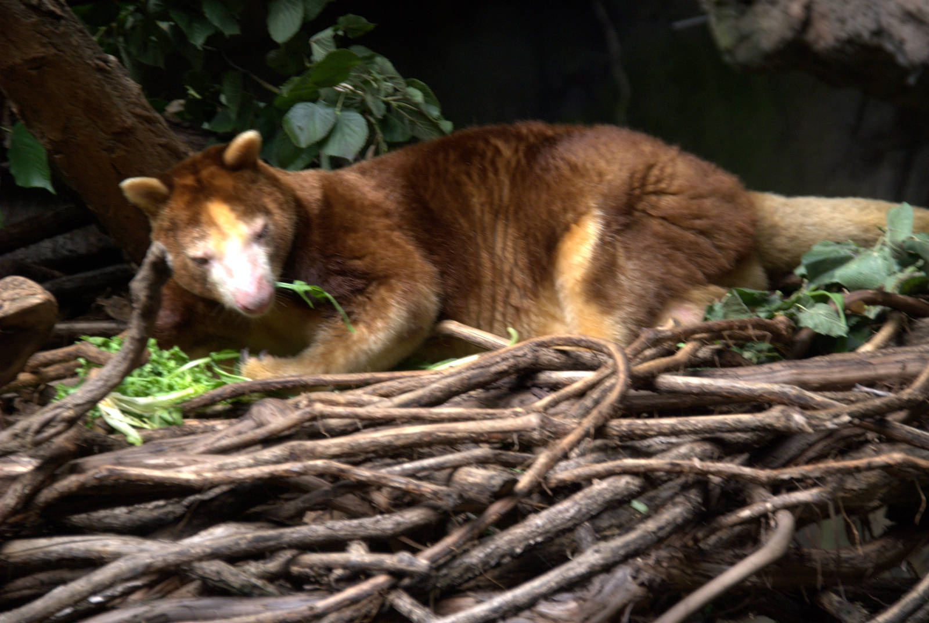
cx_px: 464
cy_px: 312
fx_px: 4497
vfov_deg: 7.9
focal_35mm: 174
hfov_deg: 11.8
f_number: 6
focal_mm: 116
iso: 500
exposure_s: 1/125
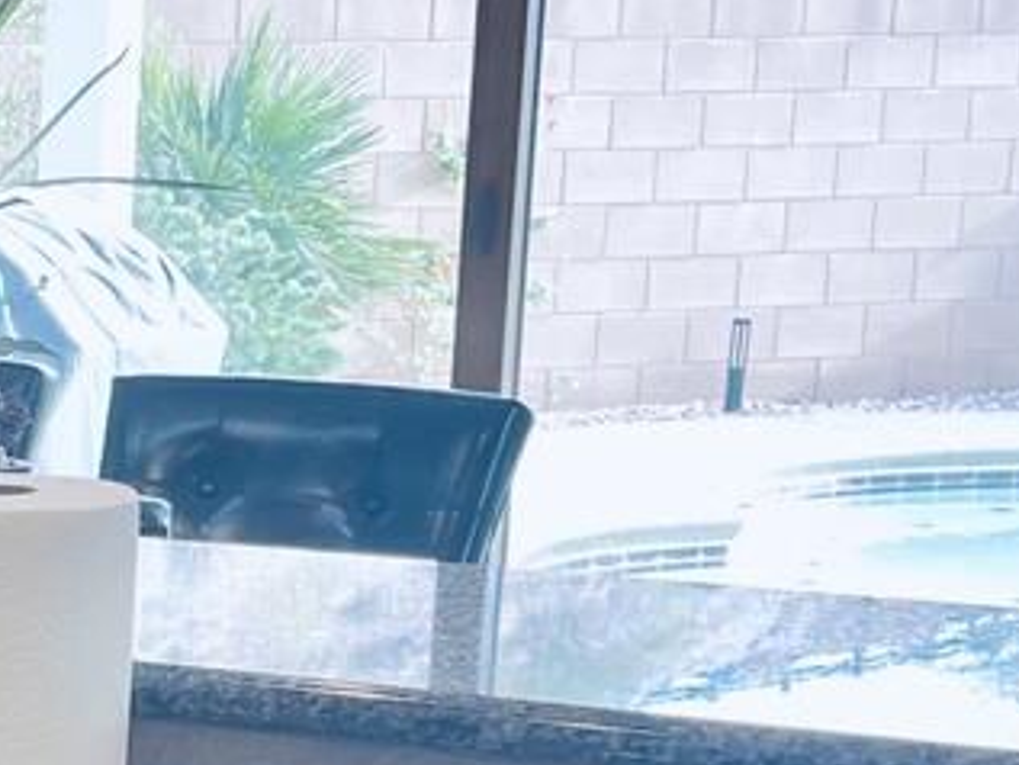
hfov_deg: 14.6
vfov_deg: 12.5
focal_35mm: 118
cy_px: 704
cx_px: -836
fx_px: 3475
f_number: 1.6
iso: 125
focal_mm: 5.1
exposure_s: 1/120
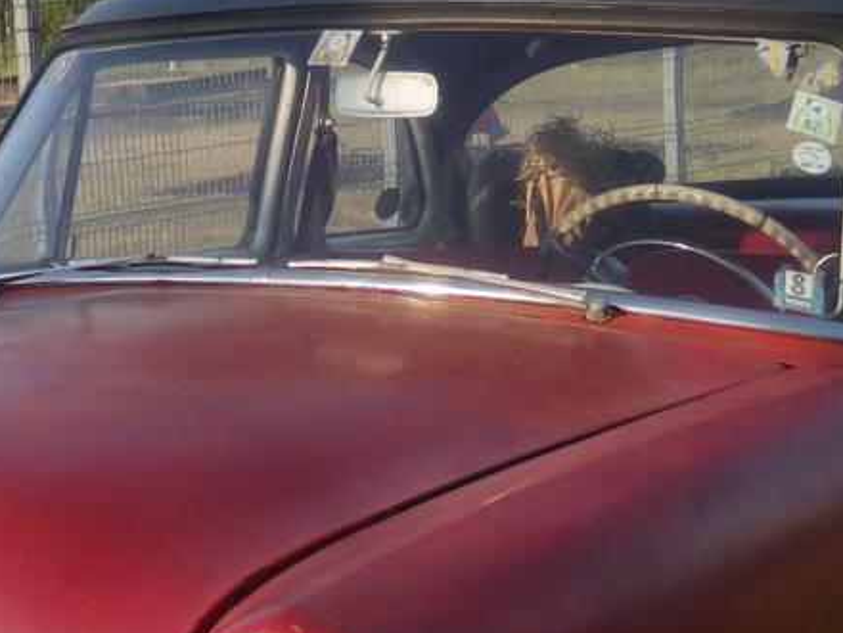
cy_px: 587
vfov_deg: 12.1
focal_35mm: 121
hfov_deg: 16.1
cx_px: 142
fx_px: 2947
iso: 100
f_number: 3.6
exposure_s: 1/500
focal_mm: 6.6
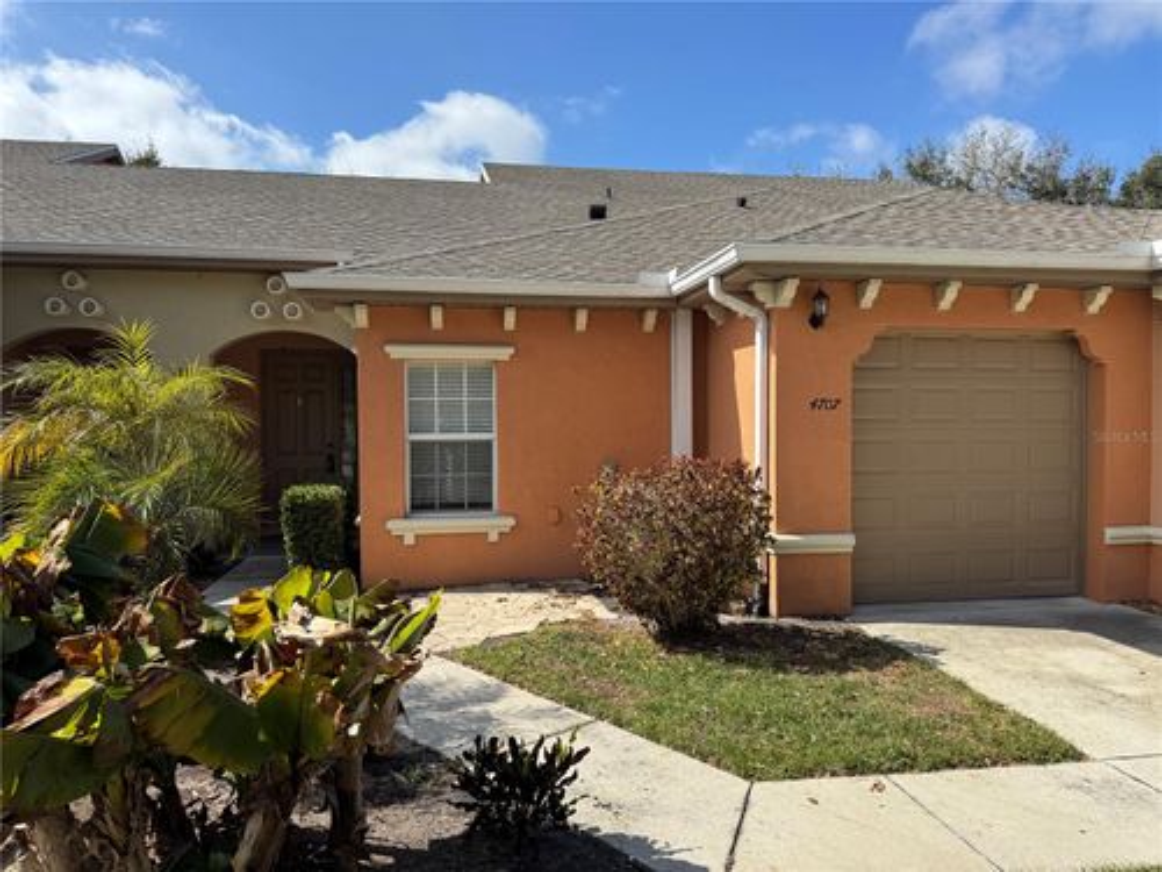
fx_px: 806
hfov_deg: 71.6
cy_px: 436
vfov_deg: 56.8
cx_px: 581
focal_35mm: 24
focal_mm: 6.76
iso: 80
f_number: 1.78
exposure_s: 1/2415
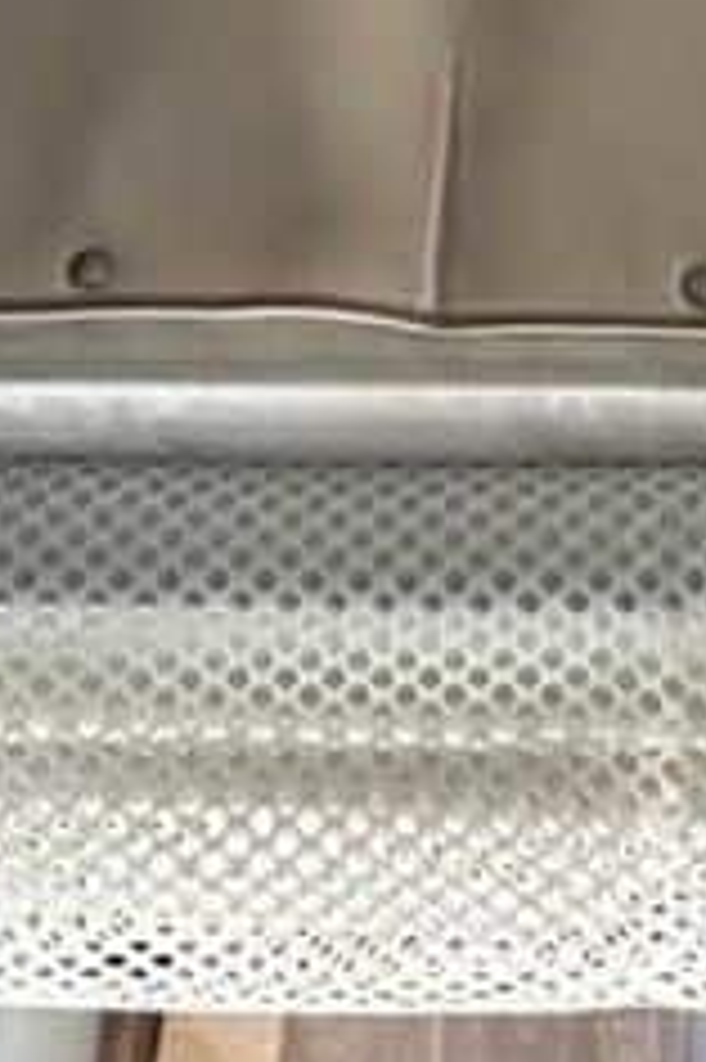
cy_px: -828
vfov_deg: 19.5
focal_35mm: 79
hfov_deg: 17.2
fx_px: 2327
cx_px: 445
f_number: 2.2
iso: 320
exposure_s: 1/99
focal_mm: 2.22
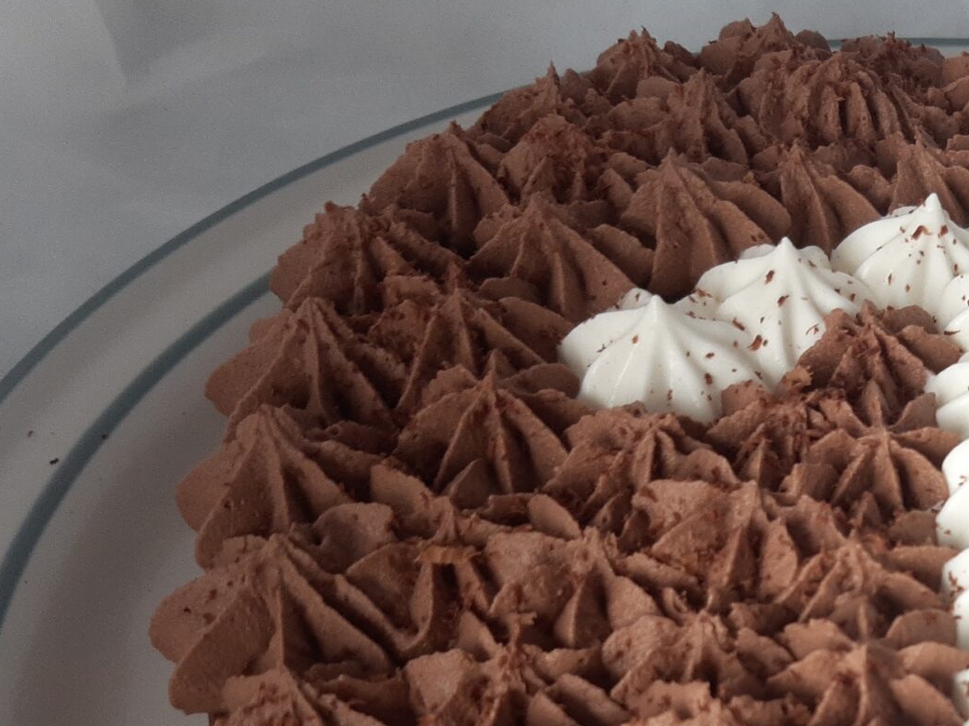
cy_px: 765
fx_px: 1792
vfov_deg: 21.9
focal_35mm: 64
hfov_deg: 28.3
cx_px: 980
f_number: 1.7
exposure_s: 1/60
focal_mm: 3.92
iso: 59
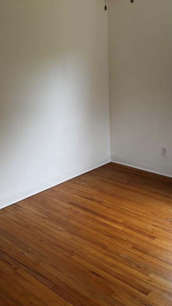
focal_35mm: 37
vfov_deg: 53.6
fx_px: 300
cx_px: 90
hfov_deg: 32.0
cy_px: 121
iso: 80
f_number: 1.78
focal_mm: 6.76
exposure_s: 1/121
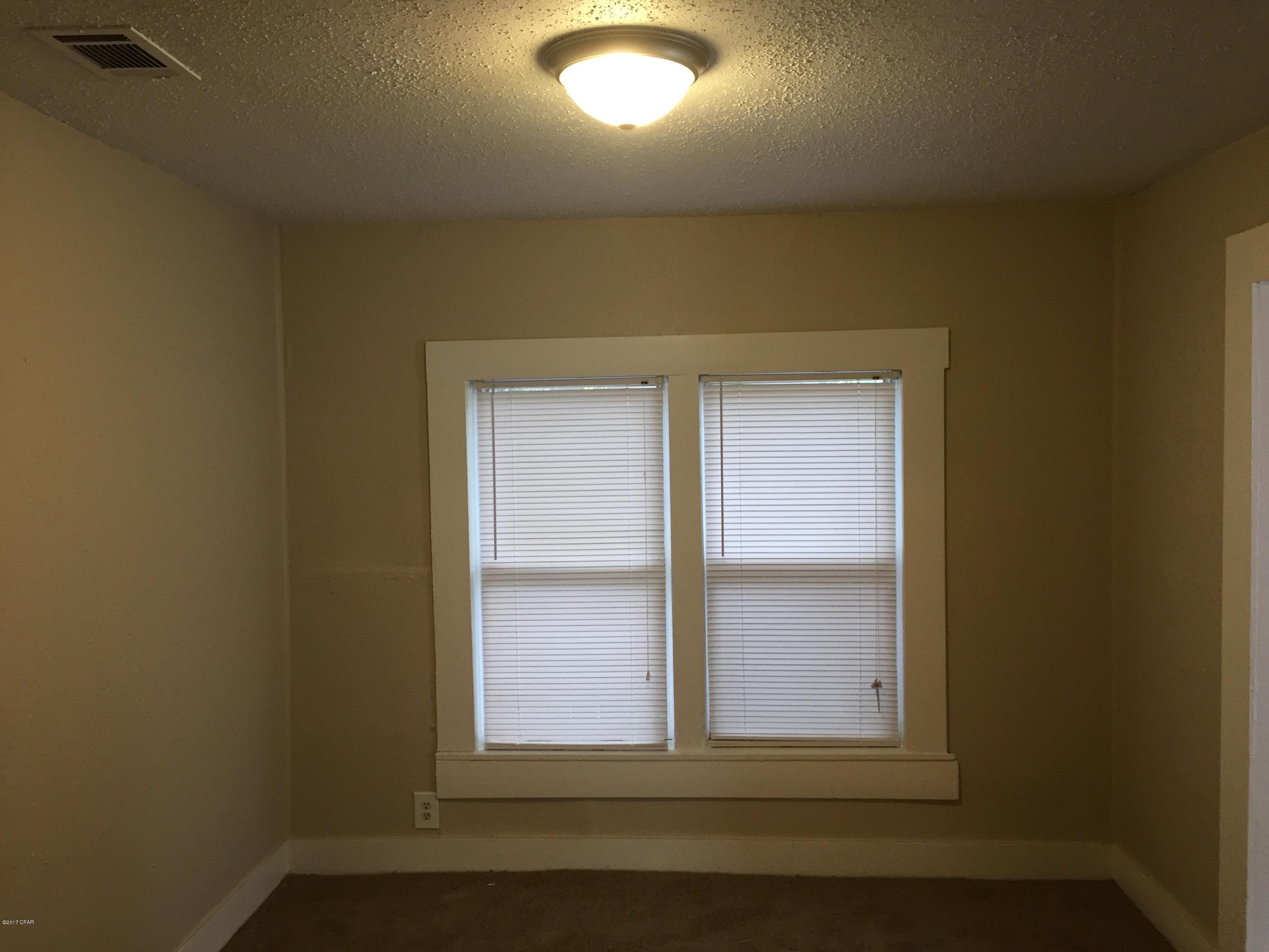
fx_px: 1063
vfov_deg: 48.2
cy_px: 476
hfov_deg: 61.7
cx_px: 634
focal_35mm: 29
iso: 100
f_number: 2.2
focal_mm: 4.15
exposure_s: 1/30
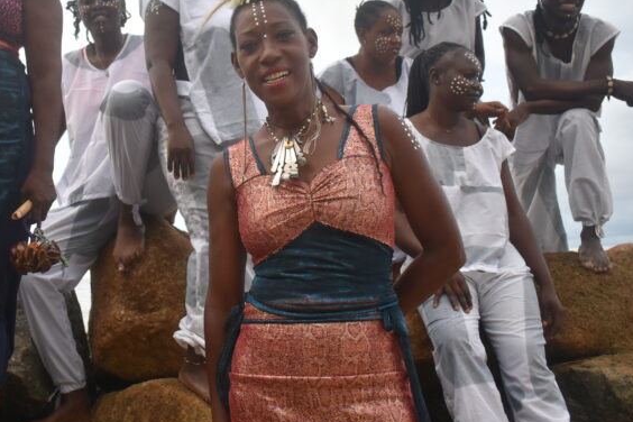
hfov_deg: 39.7
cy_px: 129
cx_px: 195
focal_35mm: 49
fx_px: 862
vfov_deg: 27.3
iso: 720
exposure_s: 1/250
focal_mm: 18
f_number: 3.5
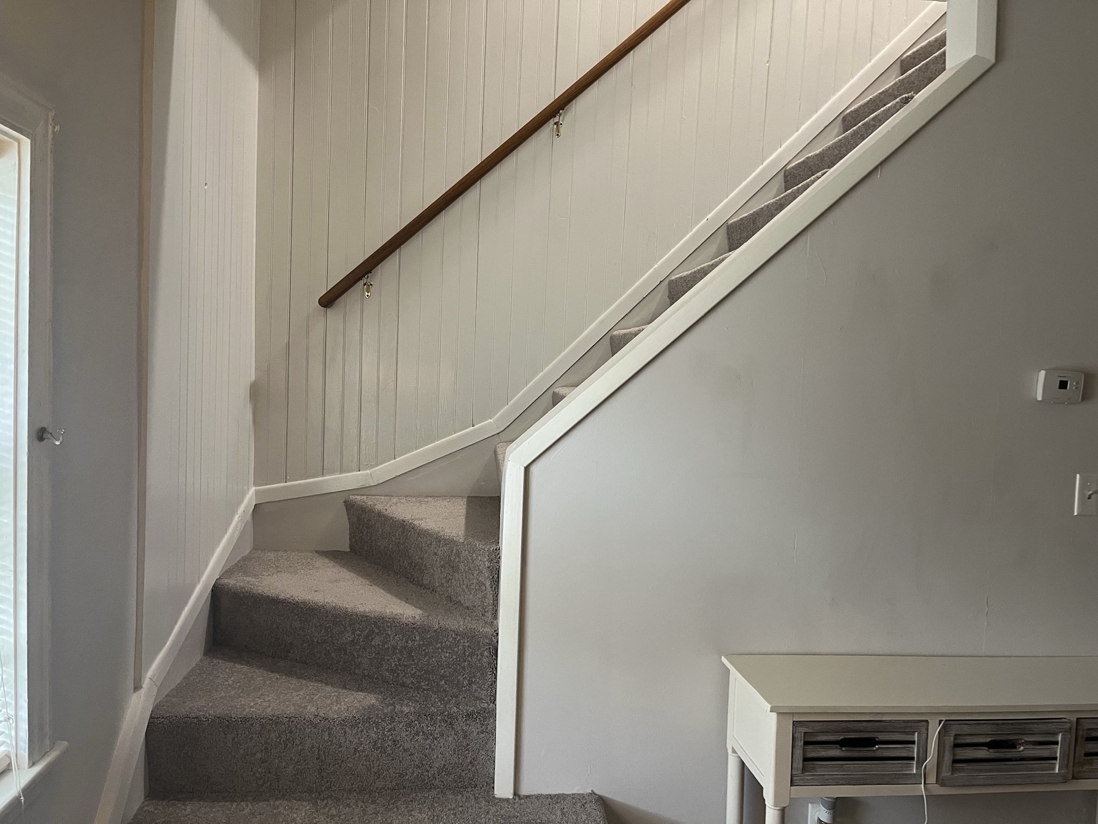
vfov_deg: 53.1
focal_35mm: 26
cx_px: 549
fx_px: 825
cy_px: 412
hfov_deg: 67.3
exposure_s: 1/60
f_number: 1.6
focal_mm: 5.1
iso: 400
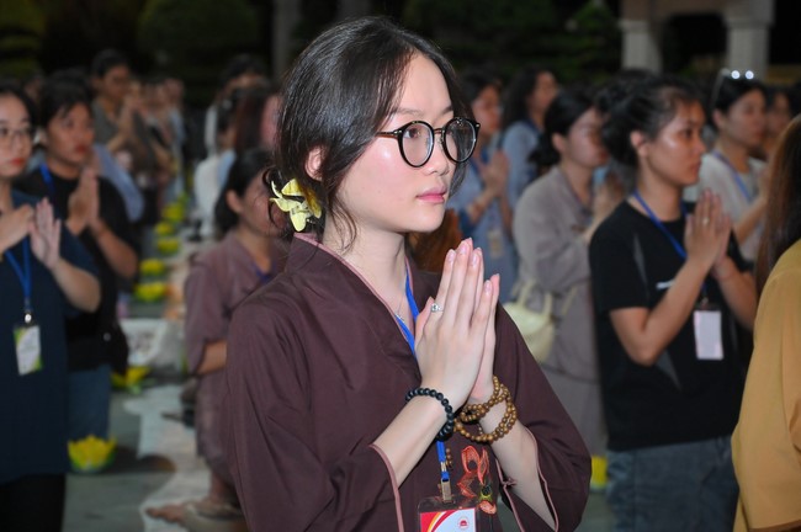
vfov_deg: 15.9
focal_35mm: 86
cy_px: 266
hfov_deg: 23.7
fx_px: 1912
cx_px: 400
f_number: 5.6
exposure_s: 1/60
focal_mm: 86
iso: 1600
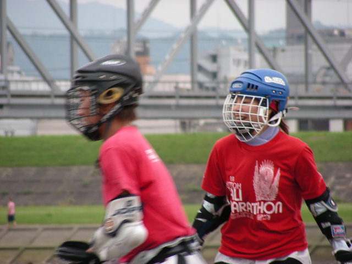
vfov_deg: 3.9
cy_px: 132
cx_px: 176
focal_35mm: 380
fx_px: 3864
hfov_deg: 5.2
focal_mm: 63.3
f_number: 3.5
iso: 50
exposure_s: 1/140
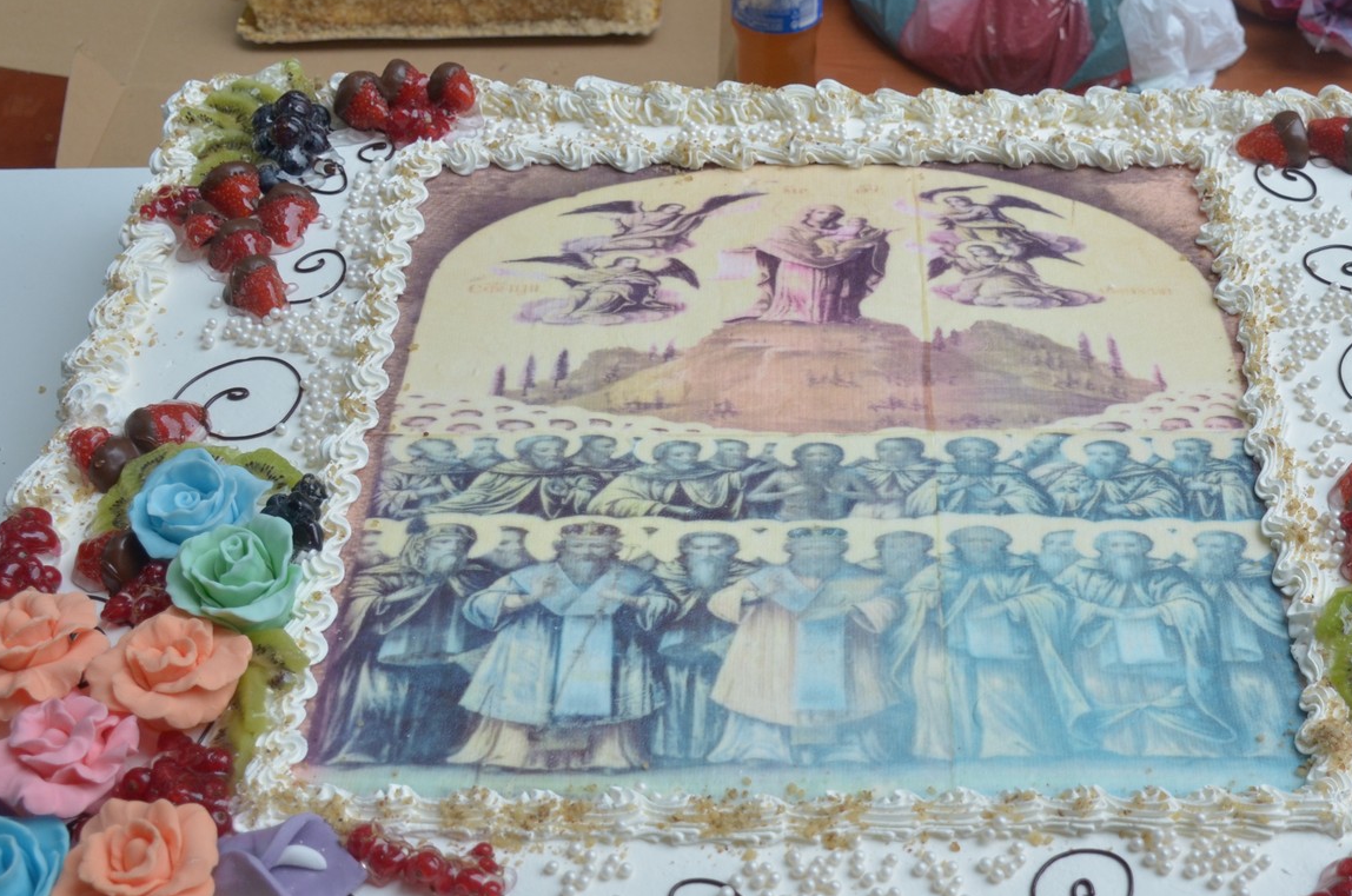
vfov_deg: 26.8
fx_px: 1874
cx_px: 833
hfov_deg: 39.4
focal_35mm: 50
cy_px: 590
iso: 400
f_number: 3.5
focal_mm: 20
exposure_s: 1/400
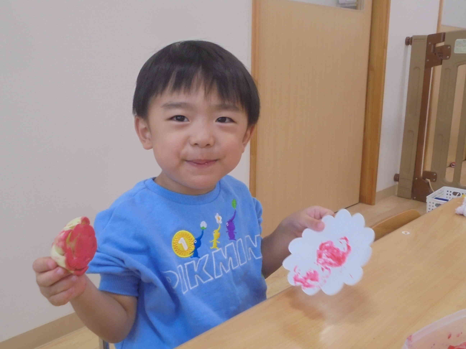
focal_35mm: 34
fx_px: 458
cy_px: 174
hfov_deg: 54.0
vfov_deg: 41.8
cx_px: 233
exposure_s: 1/125
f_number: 4
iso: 400
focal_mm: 6.1
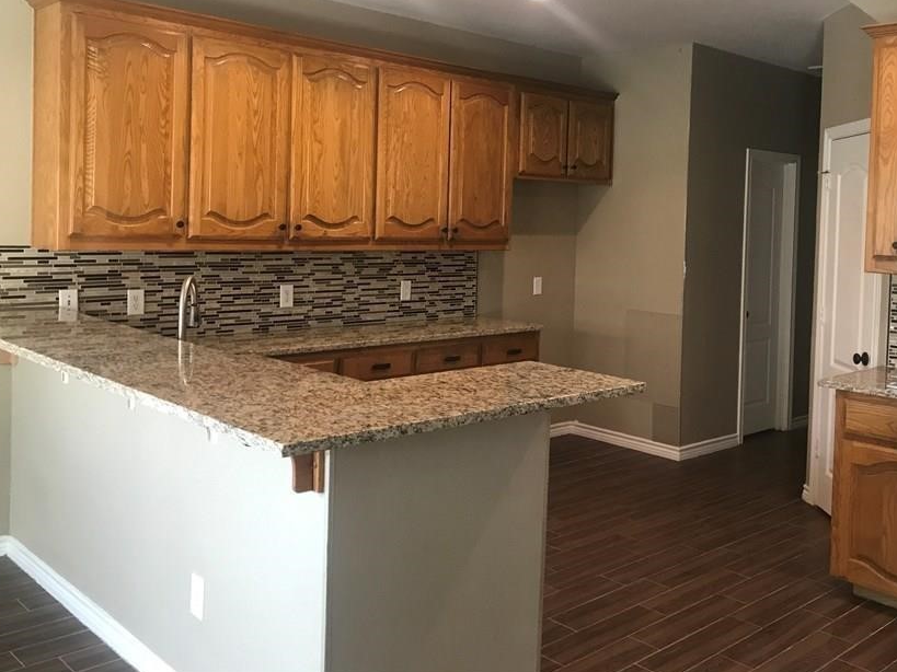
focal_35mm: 35
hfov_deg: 52.4
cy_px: 258
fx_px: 907
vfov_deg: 40.4
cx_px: 526
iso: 40
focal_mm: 3.99
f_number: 1.8
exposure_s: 1/15
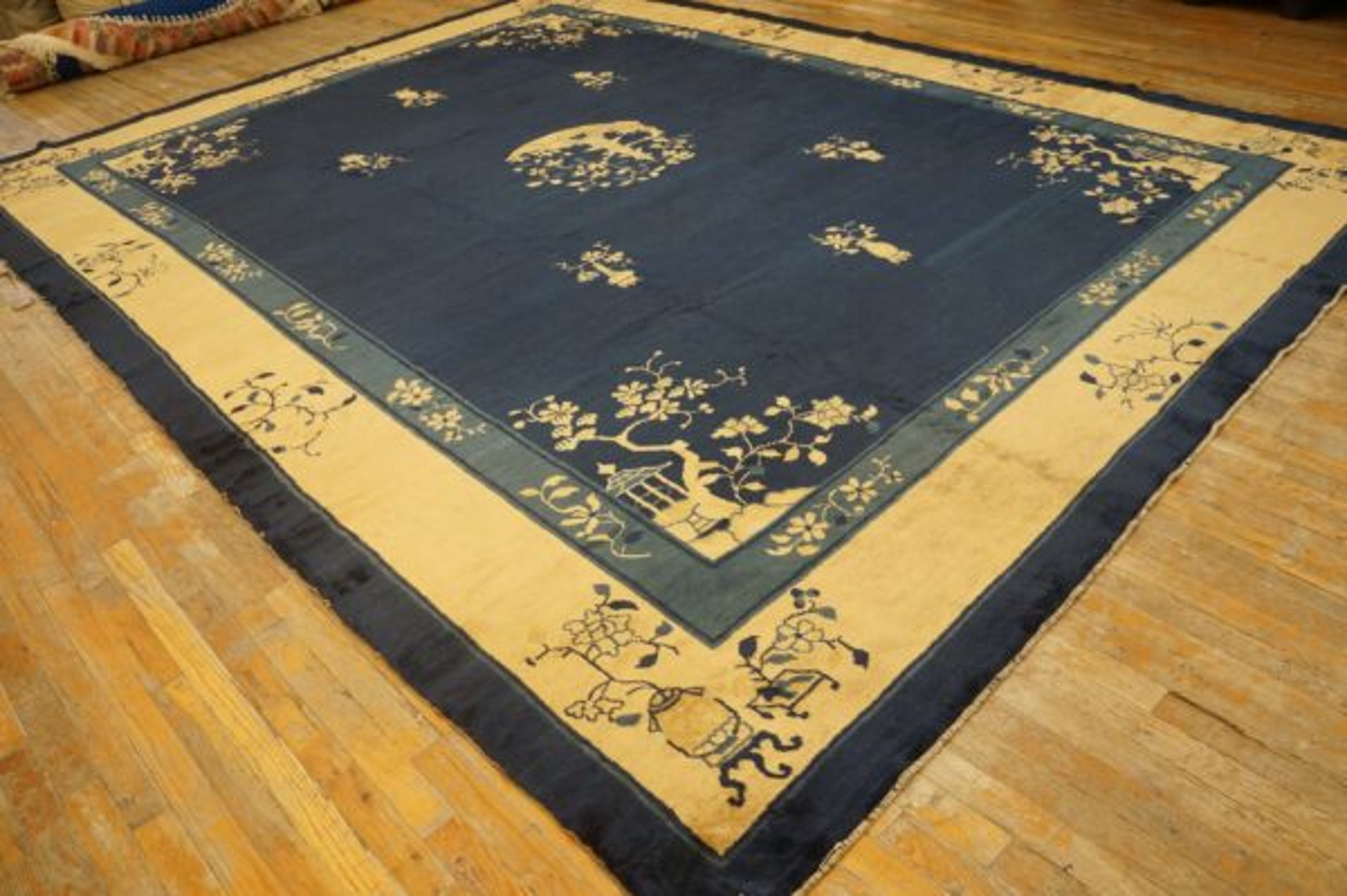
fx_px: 1009
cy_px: 448
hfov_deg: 67.4
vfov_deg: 47.9
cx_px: 674
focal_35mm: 27
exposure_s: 1/80
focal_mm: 18
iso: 800
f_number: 4
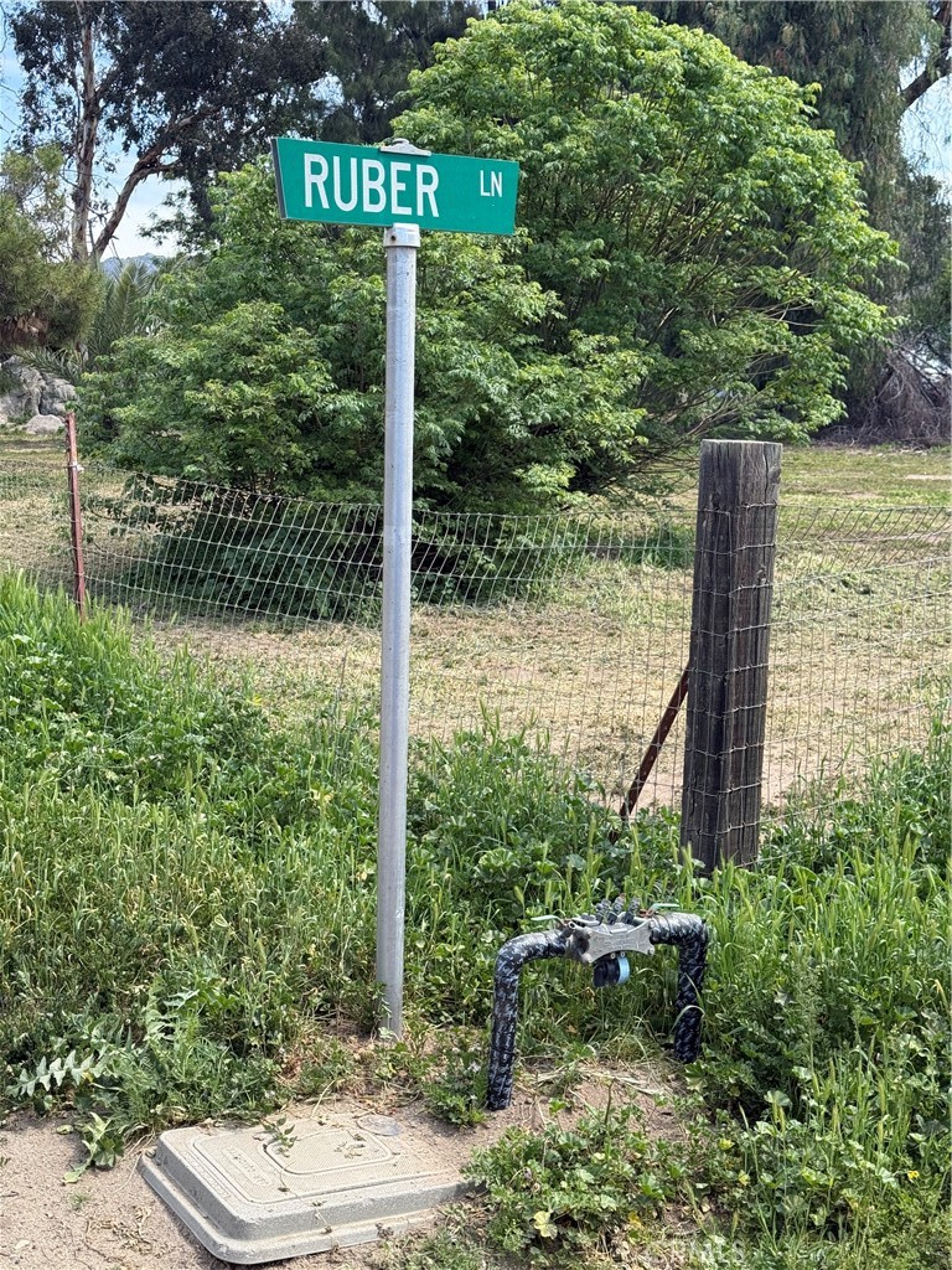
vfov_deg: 39.7
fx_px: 1760
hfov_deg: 30.3
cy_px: 635
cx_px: 476
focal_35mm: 48
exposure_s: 1/855
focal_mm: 6.76
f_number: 1.78
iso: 64
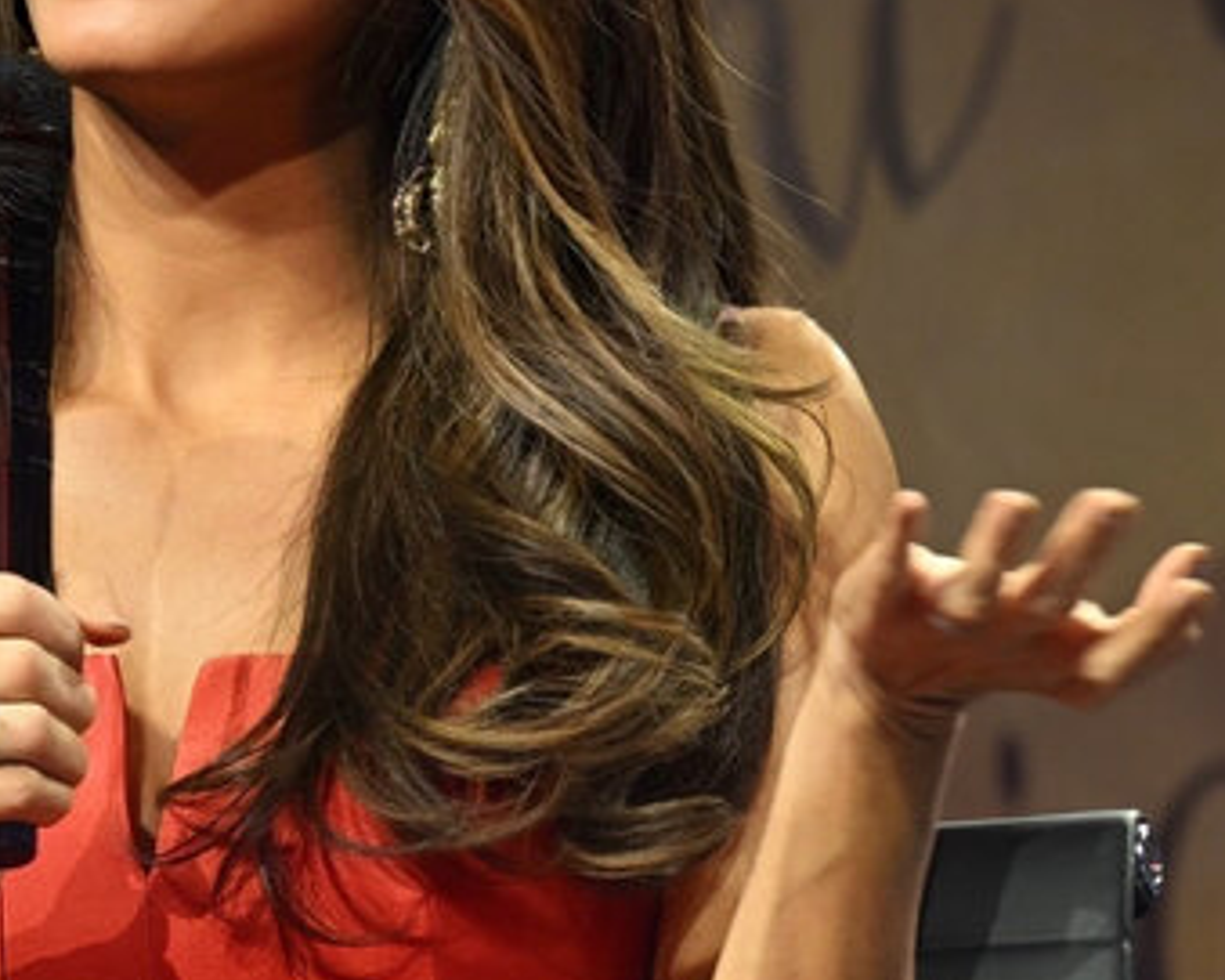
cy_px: 331
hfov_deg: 3.9
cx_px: 90
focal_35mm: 498
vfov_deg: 3.1
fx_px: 18050
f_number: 2.8
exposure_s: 1/125
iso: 800
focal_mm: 120
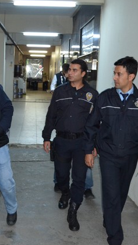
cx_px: 16
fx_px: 293
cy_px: 126
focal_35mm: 45
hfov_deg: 25.8
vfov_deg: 45.5
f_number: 3.5
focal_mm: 18
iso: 2000
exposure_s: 1/60
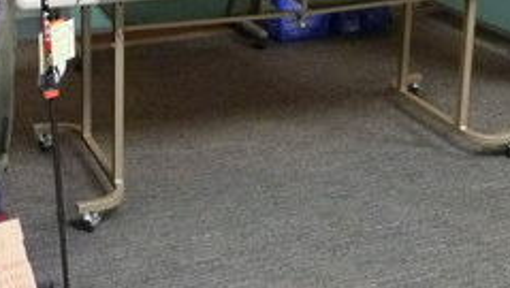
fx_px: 893
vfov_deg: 17.4
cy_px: -67
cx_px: 79
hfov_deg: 30.8
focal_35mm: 66
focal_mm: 4.5
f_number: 2.8
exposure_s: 1/25
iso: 400
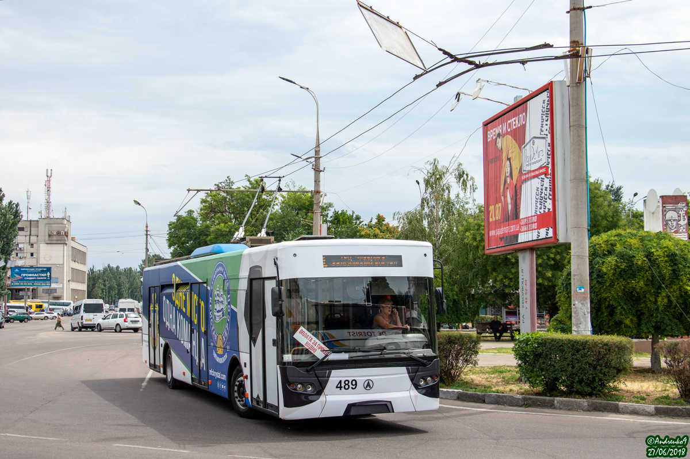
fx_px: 862
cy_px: 230
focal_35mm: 45
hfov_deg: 43.6
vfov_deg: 29.8
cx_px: 345
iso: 200
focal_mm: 30
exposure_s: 1/1000
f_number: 7.1
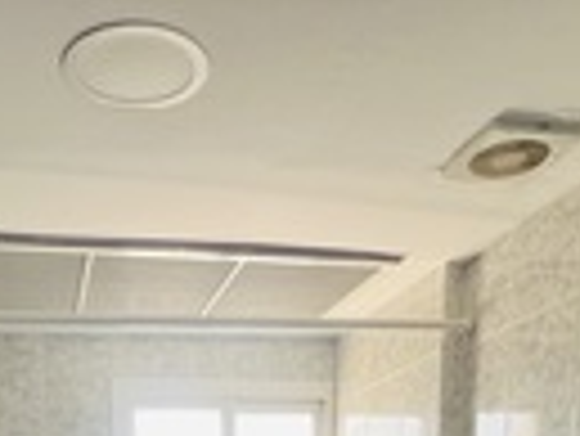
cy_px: 766
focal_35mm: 46
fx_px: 771
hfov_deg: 40.8
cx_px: 205
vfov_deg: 21.6
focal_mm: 1.57
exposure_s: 1/99
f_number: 1.8
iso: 80
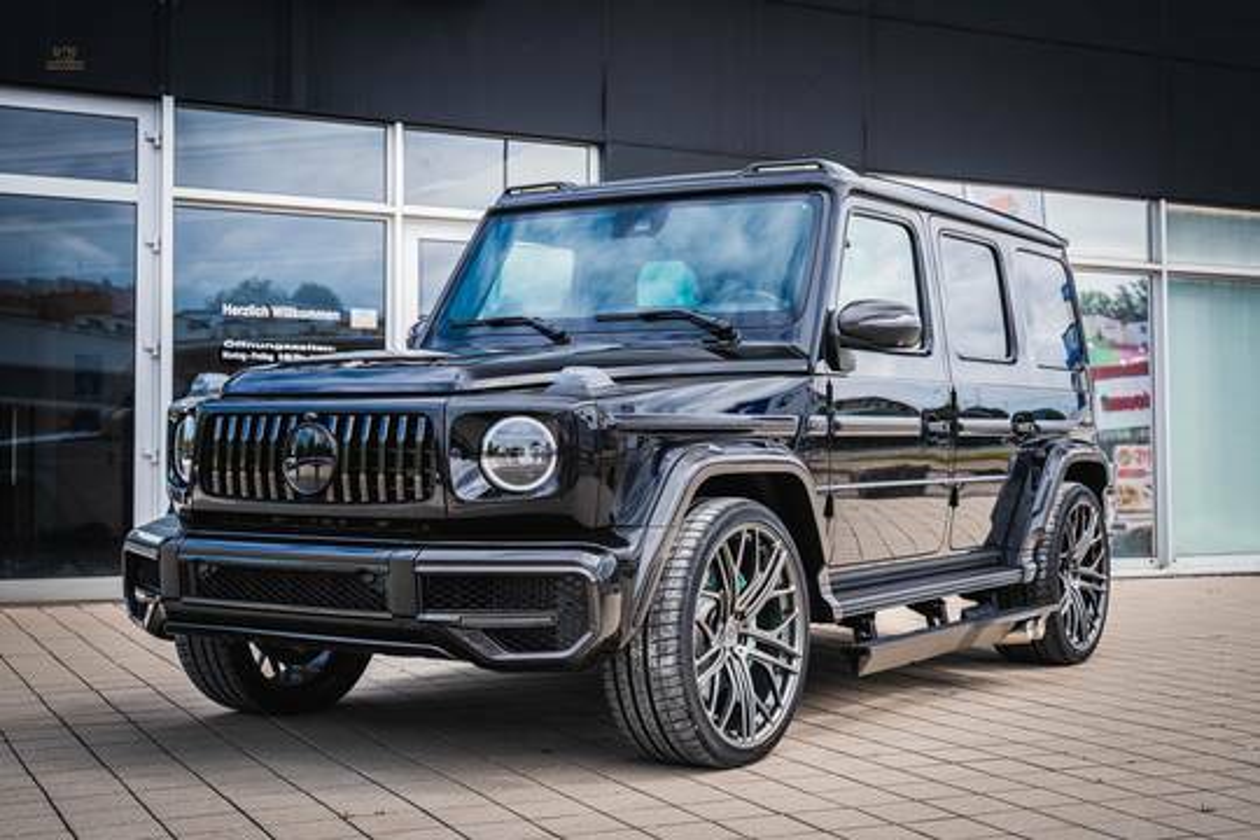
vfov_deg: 31.9
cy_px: 420
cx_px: 630
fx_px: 1470
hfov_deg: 46.4
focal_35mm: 42
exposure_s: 1/320
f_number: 5
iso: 640
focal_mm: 42
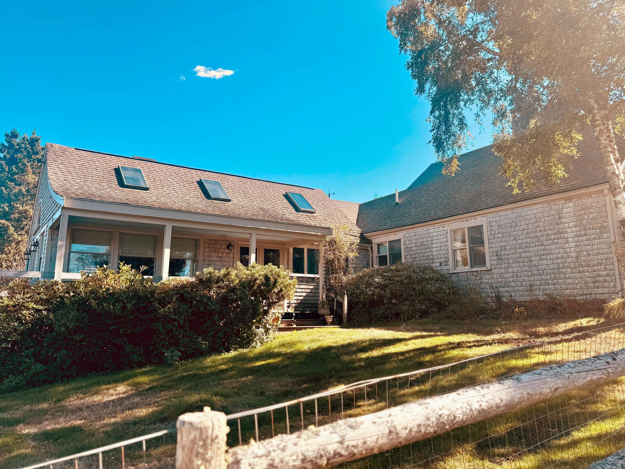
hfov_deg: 63.4
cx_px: 316
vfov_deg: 49.7
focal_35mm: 28
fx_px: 506
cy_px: 211
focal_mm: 6.76
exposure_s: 1/2506
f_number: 1.78
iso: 80
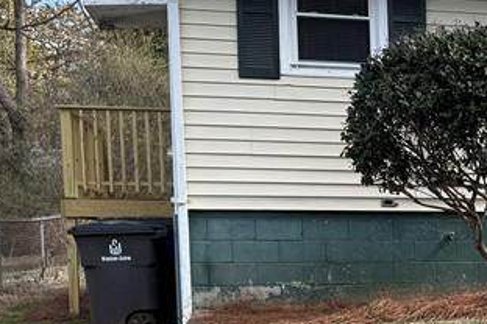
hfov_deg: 22.1
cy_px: 319
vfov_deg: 16.3
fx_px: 1109
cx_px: 640
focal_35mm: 82
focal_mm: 6.76
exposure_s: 1/1437
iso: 100
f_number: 1.78
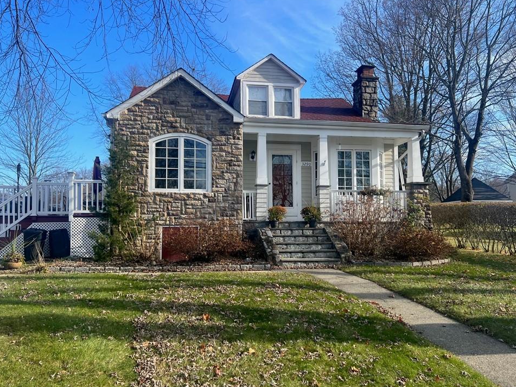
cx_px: 256
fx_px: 417
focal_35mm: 28
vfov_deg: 49.7
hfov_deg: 63.4
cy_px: 201
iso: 50
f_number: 1.5
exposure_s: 1/1751
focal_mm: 5.7
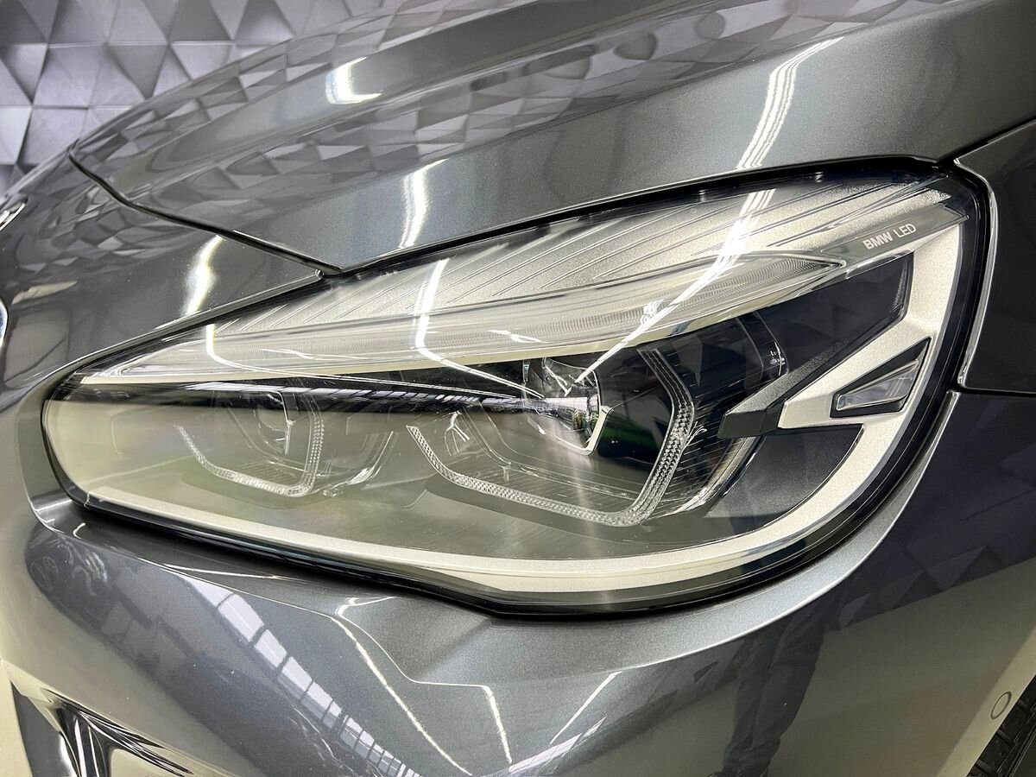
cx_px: 518
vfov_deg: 53.1
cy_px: 388
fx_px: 778
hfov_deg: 67.3
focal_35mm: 26
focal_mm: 5.7
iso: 64
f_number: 1.5
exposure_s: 1/50
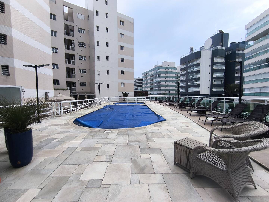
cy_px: 101
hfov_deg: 94.5
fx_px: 124
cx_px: 134
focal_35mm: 16
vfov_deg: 78.1
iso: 50
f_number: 2.2
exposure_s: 1/1565
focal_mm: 1.65
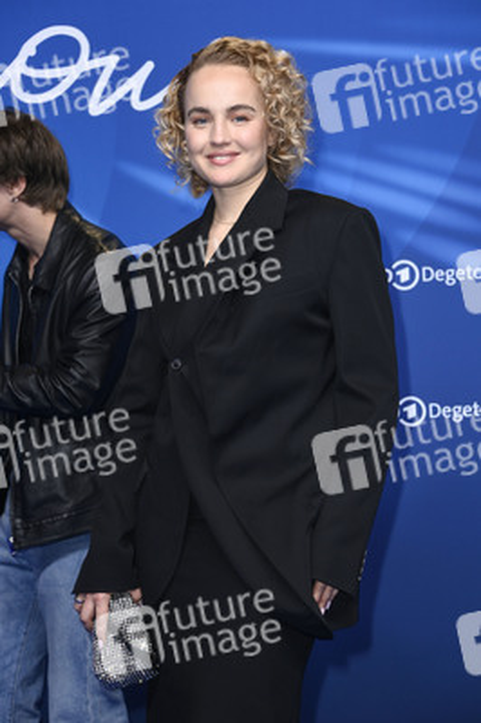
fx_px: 1967
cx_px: 240
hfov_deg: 13.9
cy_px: 362
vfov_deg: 20.8
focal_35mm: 98
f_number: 5.6
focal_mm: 98
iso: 1250
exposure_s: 1/250
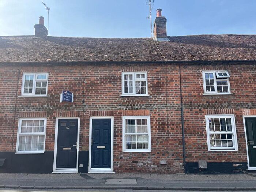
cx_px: 128
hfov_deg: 67.3
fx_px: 192
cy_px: 96
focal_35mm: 26
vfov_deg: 53.1
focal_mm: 5.1
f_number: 1.6
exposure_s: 1/891
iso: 50
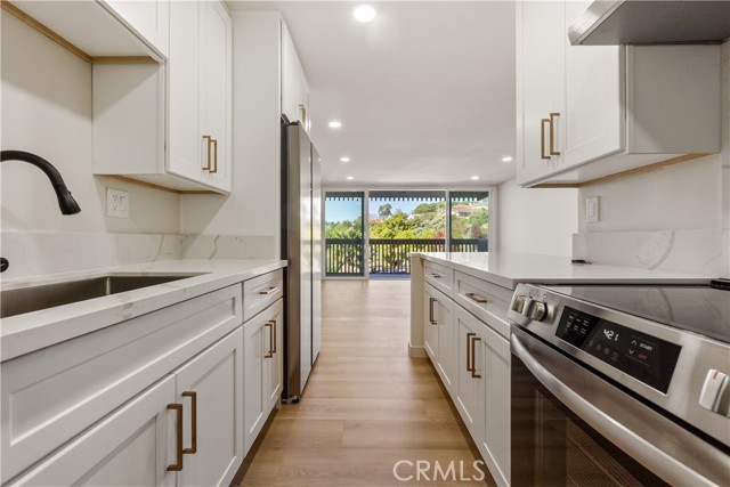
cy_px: 244
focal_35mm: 15
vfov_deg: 77.4
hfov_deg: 100.4
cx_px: 365
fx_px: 304
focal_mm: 10
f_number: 8
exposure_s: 1/50
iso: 400
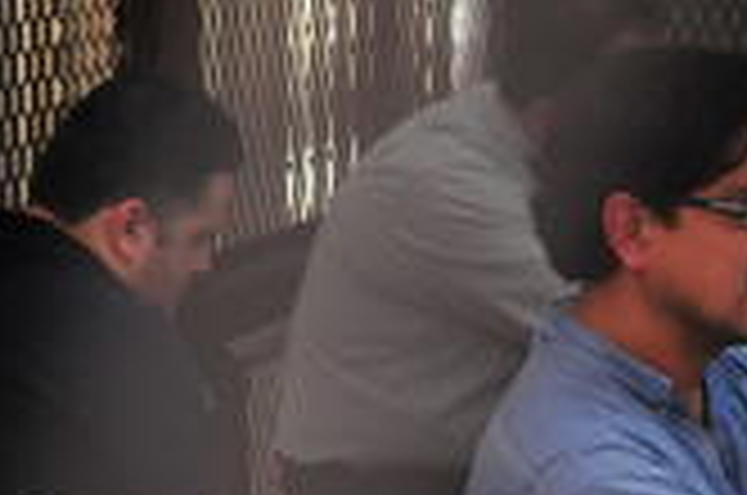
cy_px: 621
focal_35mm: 159
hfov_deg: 12.8
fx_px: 3283
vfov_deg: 8.5
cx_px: 819
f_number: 3.5
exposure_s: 1/20
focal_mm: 35
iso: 1000
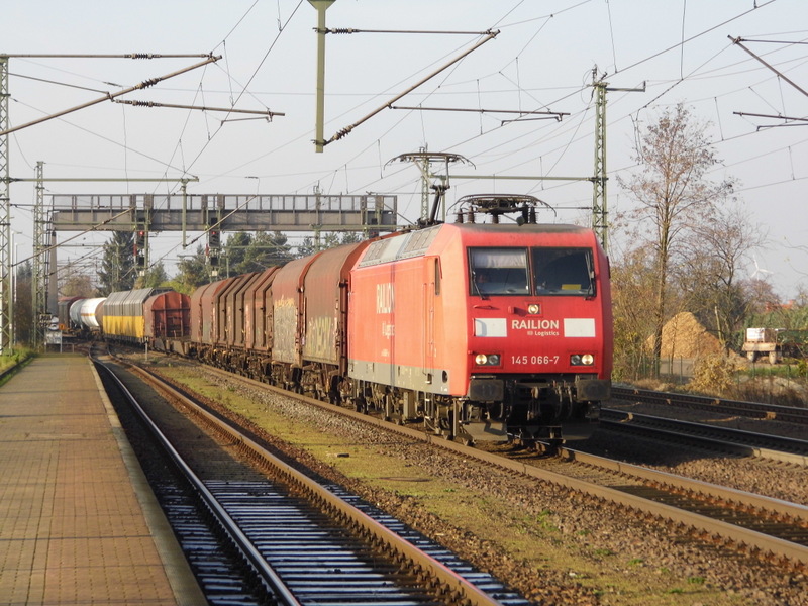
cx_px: 404
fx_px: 3081
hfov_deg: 14.9
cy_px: 303
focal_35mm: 132
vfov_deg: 11.2
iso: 100
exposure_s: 1/245
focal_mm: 23.6
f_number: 4.7
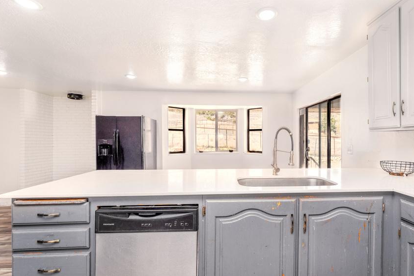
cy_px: 143
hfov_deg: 92.5
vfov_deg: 70.4
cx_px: 239
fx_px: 195
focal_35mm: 17
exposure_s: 1/400
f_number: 7.1
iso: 320
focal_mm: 14
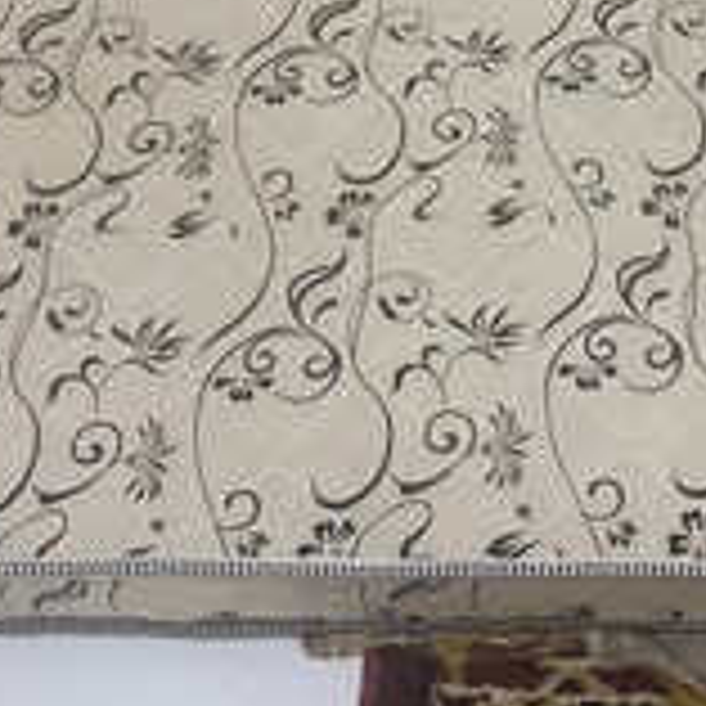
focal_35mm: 67
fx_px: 1546
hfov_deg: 25.3
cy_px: -20
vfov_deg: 24.4
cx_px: 564
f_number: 1.8
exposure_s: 1/60
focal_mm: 4.25
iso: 400
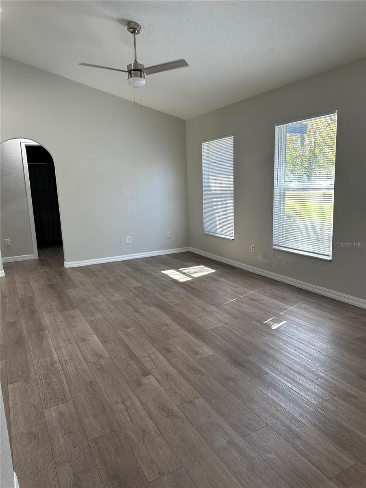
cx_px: 183
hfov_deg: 56.8
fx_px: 338
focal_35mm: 24
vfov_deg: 71.6
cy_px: 244
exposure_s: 1/120
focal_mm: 6.86
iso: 160
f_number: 1.78
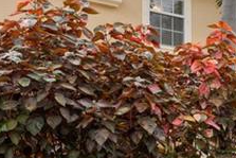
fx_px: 512
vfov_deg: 17.2
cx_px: 367
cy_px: 155
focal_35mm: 78
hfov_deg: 21.3
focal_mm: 17
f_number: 9
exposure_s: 1/80
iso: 200
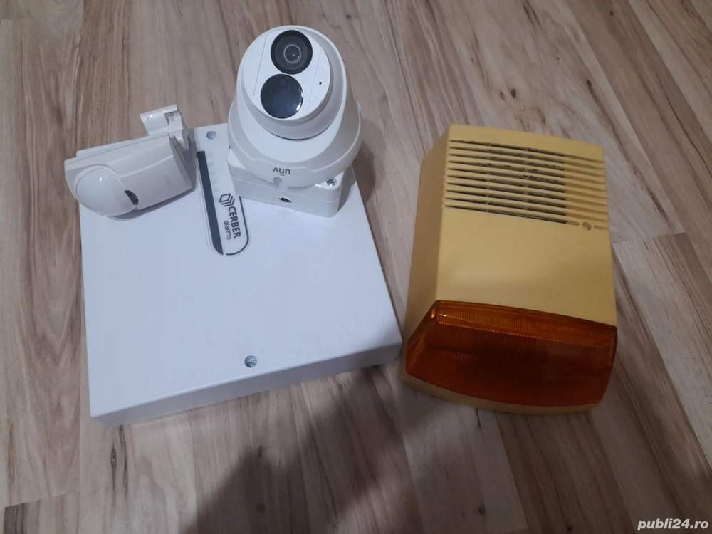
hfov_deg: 69.4
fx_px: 514
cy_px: 267
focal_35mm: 25
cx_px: 356
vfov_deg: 54.9
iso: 250
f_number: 2
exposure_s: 1/50
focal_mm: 4.6
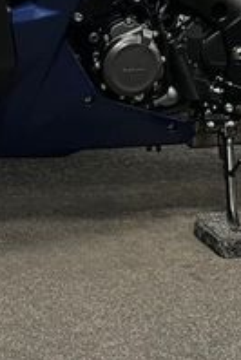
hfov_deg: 15.7
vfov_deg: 22.3
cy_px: -20
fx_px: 872
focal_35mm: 87
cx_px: 109
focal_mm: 5.1
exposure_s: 1/50
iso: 125
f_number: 1.6
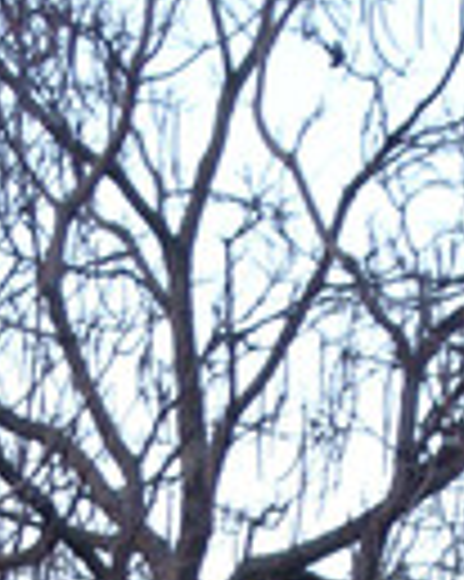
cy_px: 1025
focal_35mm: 362
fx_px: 6221
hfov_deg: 4.3
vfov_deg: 5.3
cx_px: 182
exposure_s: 1/100
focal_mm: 17.7
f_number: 4.2
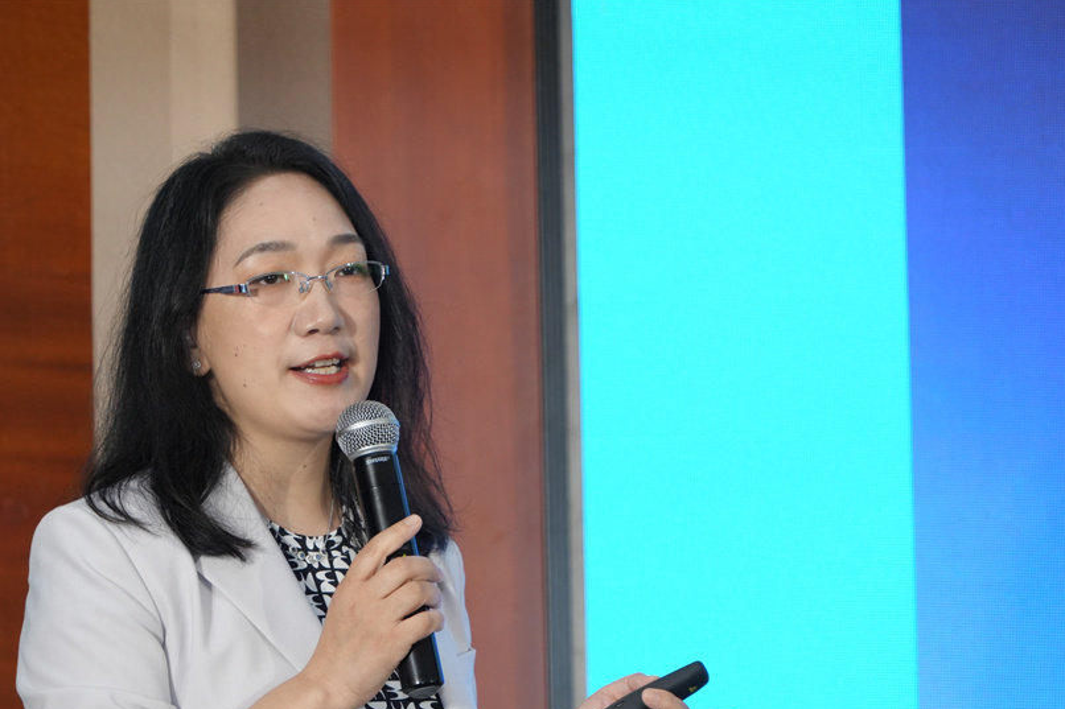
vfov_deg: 6.5
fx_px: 6211
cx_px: 455
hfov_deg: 9.8
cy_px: 525
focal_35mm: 210
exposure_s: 1/250
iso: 1250
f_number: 6.3
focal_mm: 141
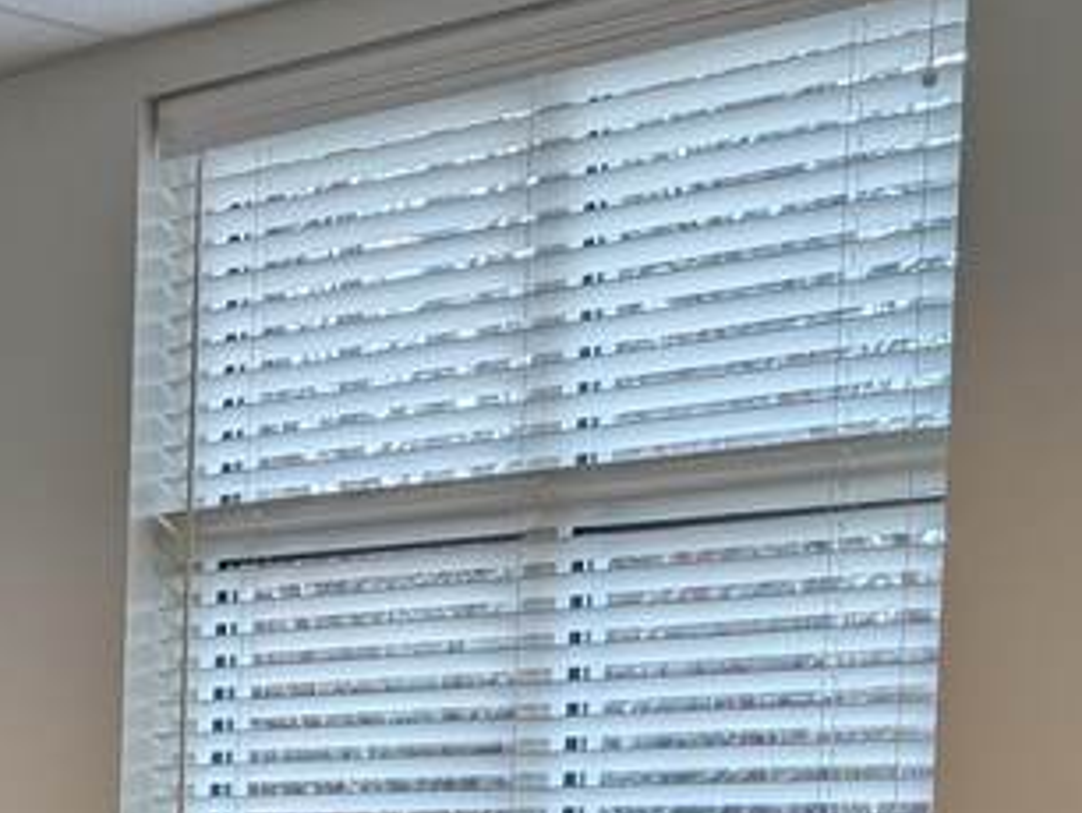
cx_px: -415
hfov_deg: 18.0
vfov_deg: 14.1
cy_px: 1121
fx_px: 3128
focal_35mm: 100
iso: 23
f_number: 1.68
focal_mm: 6.9
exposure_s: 1/60
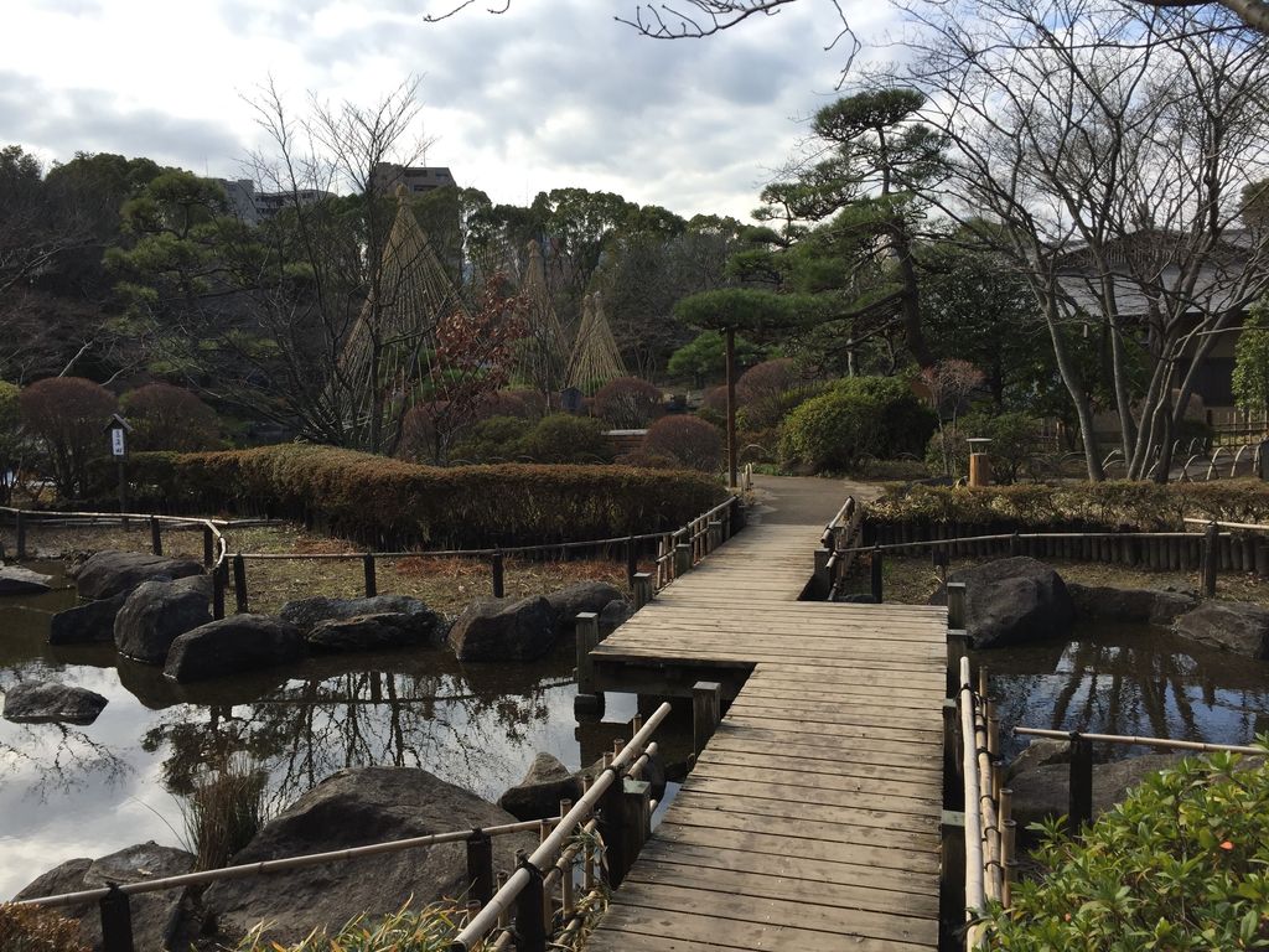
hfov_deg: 61.7
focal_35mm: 29
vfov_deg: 48.2
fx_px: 1063
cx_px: 634
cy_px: 476
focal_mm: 4.15
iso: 32
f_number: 2.2
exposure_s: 1/942
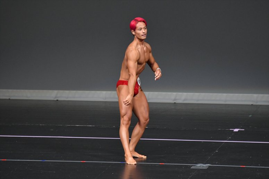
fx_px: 2801
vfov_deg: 3.7
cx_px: 134
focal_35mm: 375
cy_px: 90
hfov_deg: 5.5
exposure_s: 1/400
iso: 4000
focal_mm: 250
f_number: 5.6
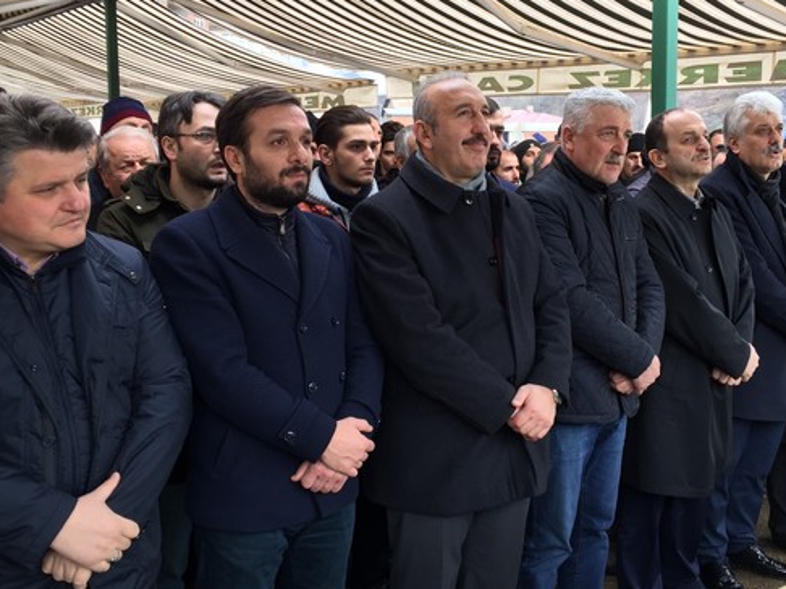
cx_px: 456
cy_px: 265
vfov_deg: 35.9
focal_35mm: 40
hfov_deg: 46.6
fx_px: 908
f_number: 2.2
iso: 32
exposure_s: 1/50
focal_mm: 4.15
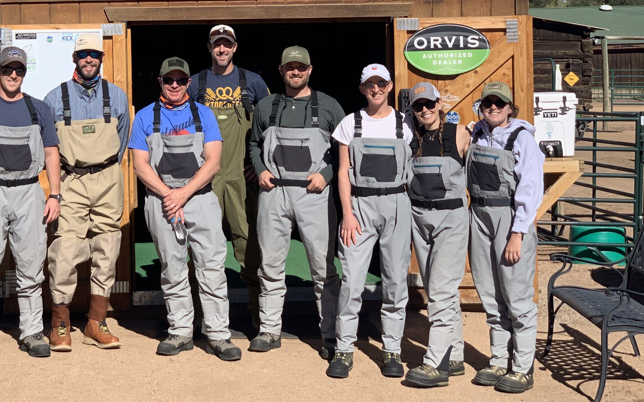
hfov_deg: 26.3
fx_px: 1369
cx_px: 220
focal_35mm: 78
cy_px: 89
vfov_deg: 16.6
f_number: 2.4
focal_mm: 6
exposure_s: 1/1199
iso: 16
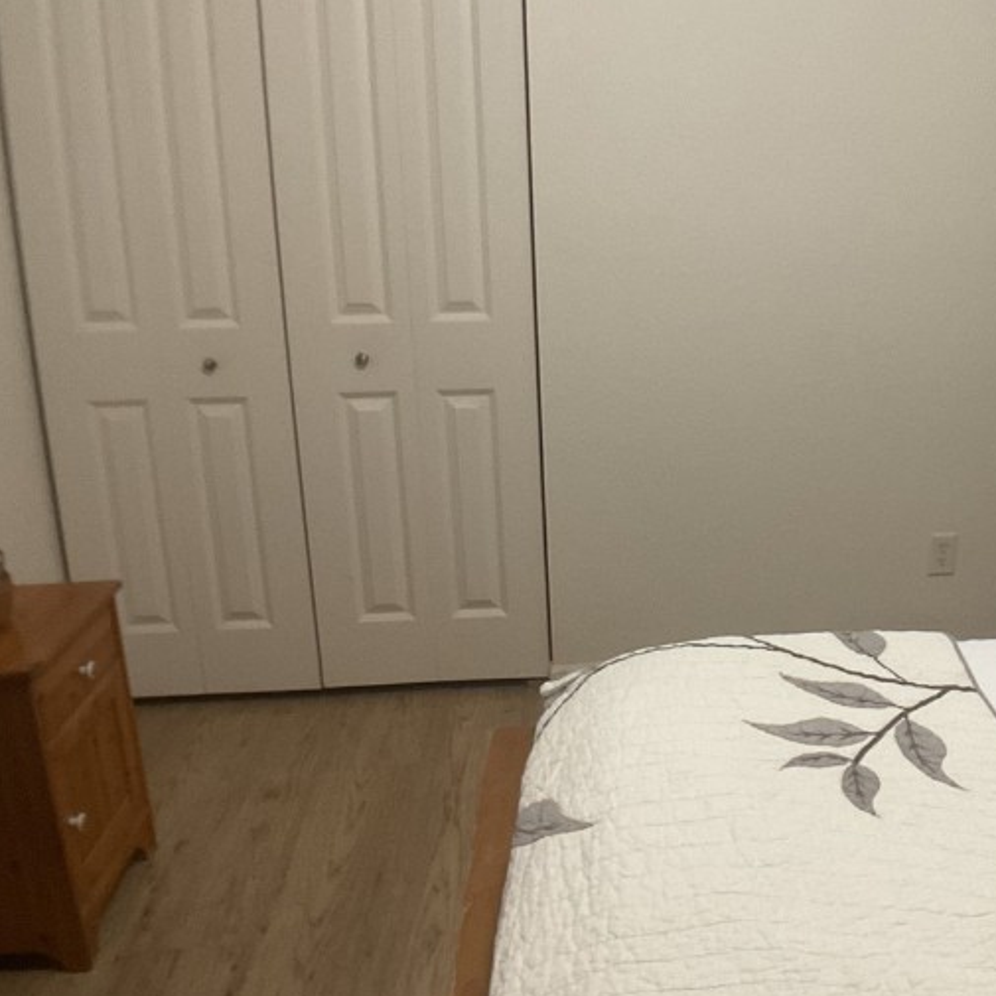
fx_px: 1693
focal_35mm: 52
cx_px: 773
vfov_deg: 32.8
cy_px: 456
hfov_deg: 32.0
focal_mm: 3
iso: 250
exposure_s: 1/40
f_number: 1.8
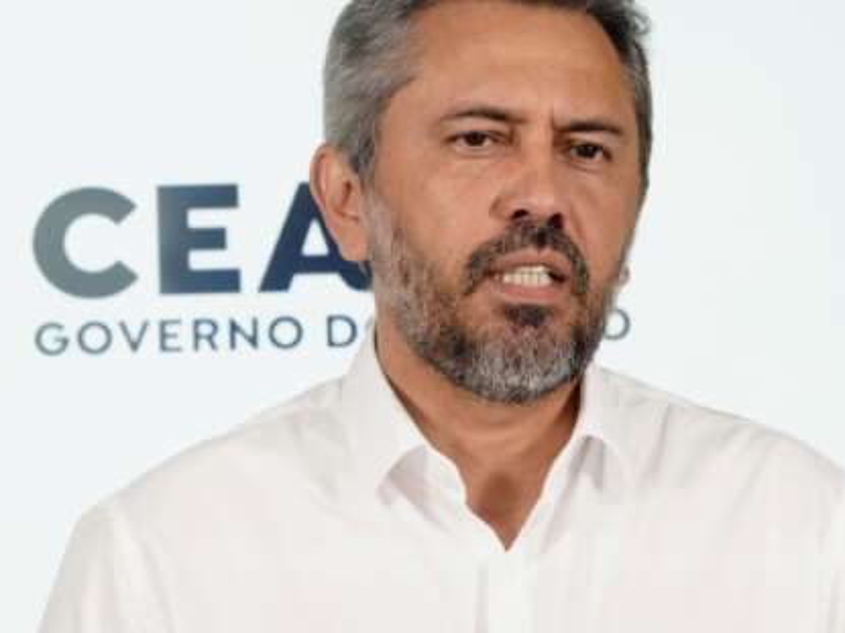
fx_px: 5466
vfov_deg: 6.6
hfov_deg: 8.8
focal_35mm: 224
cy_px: 310
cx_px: 334
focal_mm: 161
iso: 6400
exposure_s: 1/200
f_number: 6.7
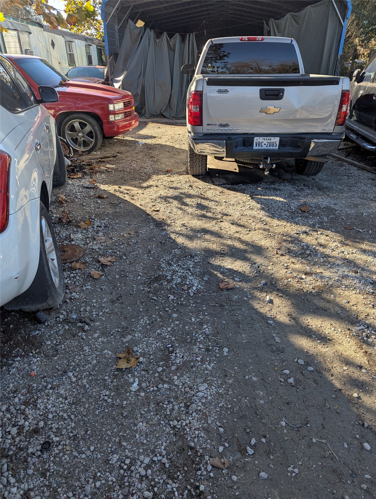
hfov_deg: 57.0
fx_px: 347
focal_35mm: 24
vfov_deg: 71.5
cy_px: 250
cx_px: 188
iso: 40
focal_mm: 6.81
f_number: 1.85
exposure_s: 1/678
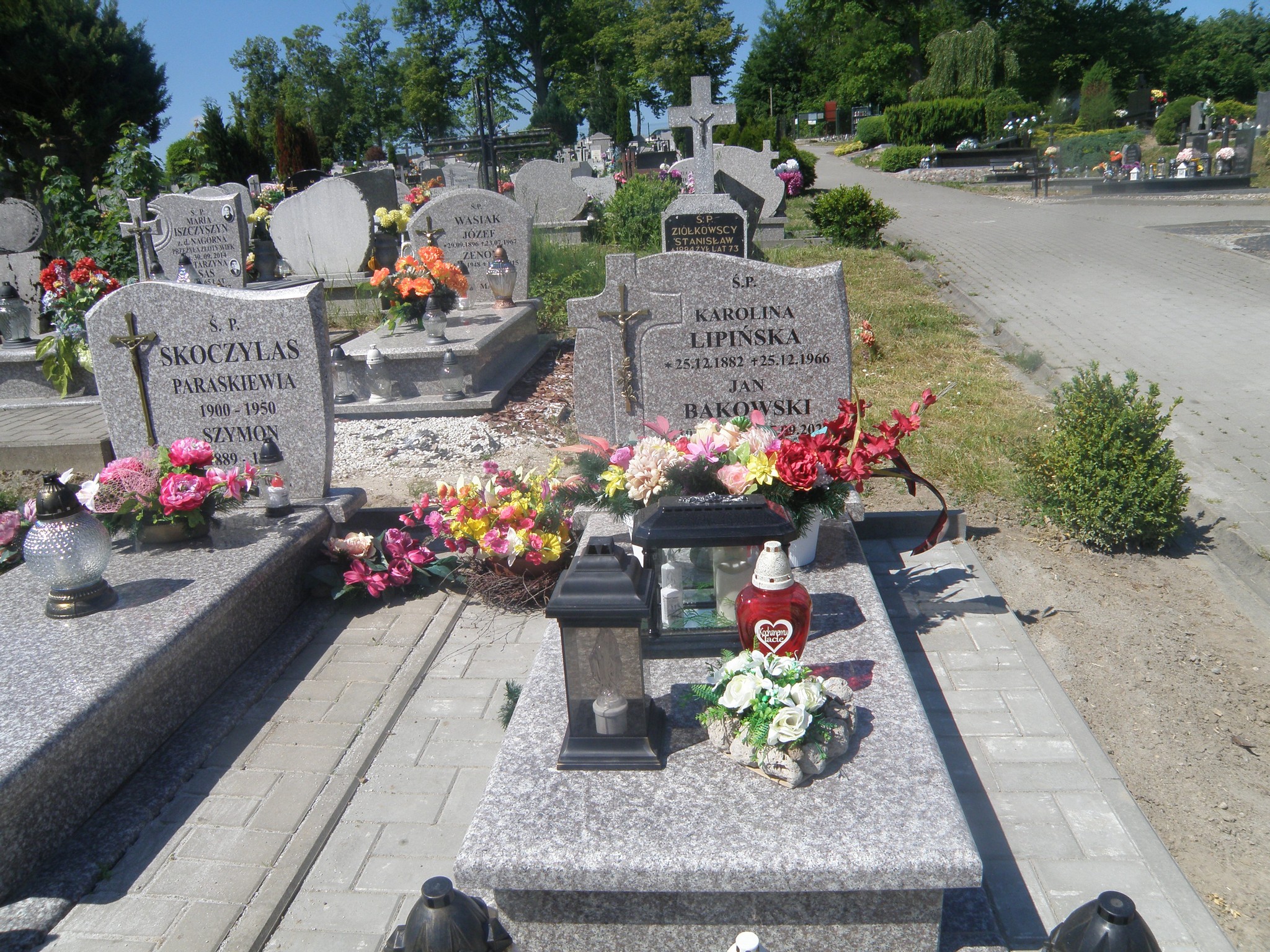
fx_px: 954
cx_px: 635
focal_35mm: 26
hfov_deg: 67.3
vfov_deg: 53.1
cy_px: 476
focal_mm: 4.6
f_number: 5.6
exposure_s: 1/400
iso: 64
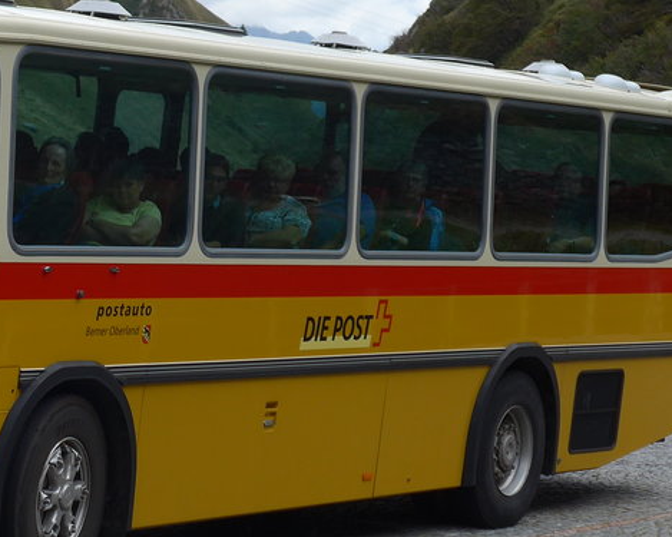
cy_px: 106
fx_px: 3082
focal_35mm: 155
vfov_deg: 9.9
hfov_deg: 12.4
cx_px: 116
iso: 80
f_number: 3.7
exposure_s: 1/500
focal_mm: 12.7
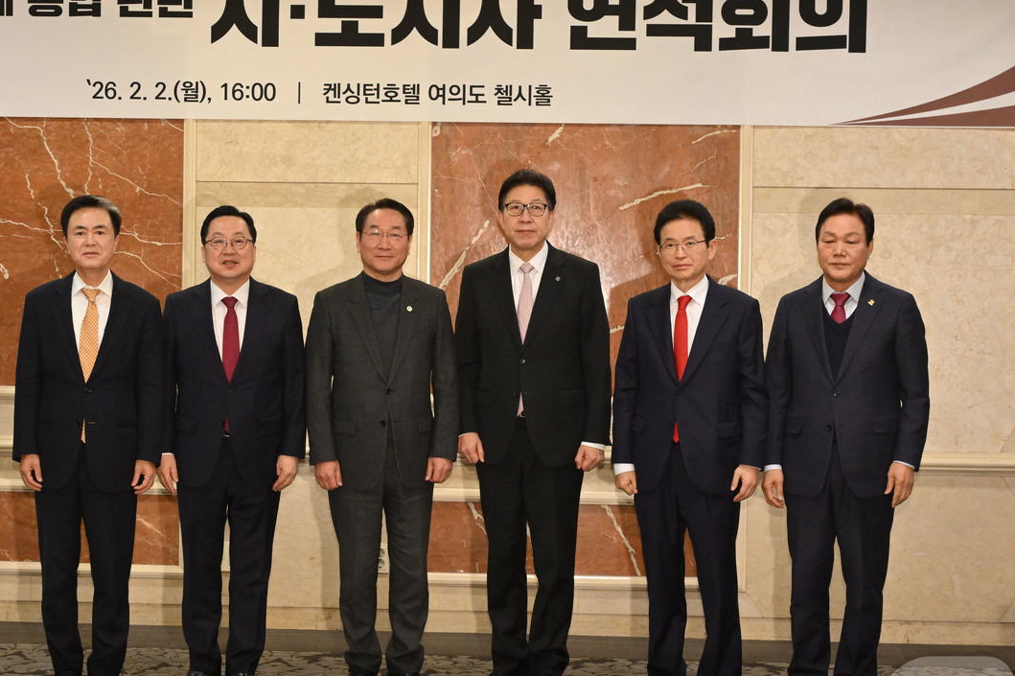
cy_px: 360
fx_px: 2311
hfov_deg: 24.7
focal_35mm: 82
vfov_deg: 16.6
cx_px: 362
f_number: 5.6
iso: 4000
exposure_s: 1/250
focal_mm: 62
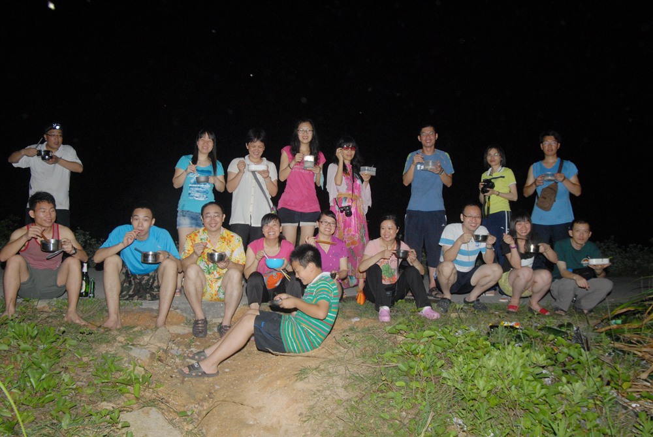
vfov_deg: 41.8
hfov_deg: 59.4
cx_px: 326
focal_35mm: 32
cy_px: 218
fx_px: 572
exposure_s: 1/60
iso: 400
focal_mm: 21
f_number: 10
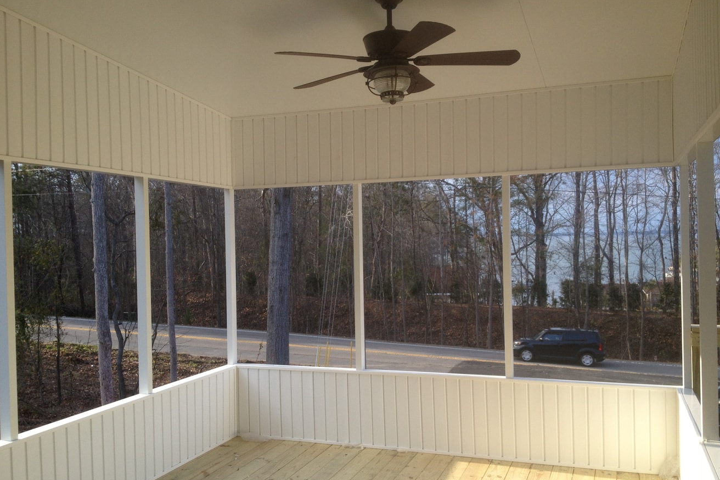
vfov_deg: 35.9
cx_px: 361
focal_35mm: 37
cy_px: 242
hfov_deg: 51.9
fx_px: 740
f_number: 2.4
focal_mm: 4.28
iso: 50
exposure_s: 1/343
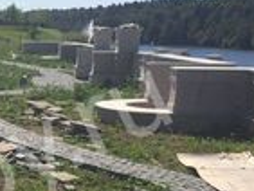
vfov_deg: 17.5
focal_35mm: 82
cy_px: 205
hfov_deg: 21.3
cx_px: -86
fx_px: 602
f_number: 2.2
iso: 32
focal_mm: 4.15
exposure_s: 1/3300
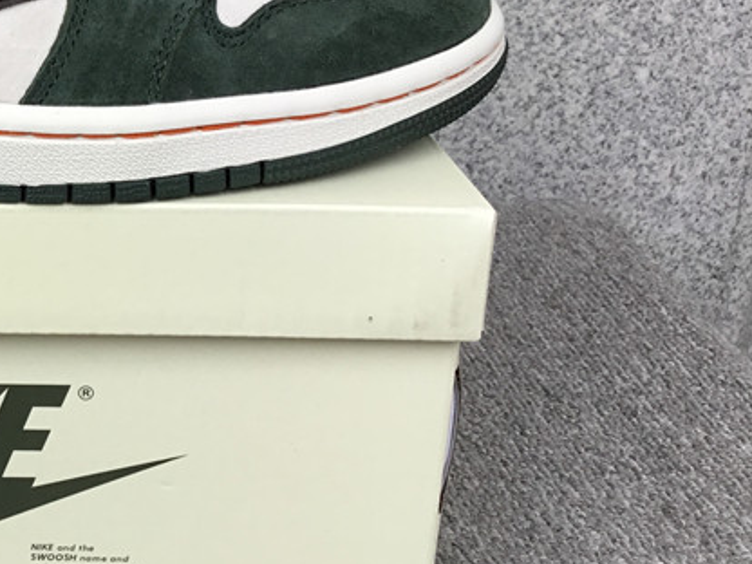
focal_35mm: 67
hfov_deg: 26.9
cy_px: 127
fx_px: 1456
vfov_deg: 21.7
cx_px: -52
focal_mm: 3.3
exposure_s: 1/118
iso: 25
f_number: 2.4
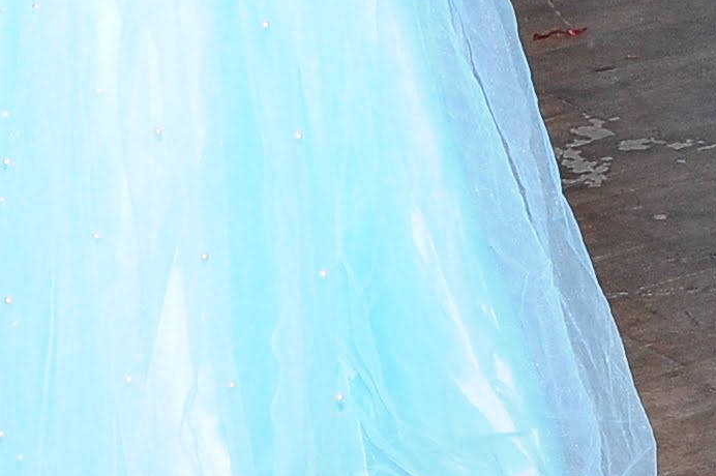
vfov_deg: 6.1
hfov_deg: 9.1
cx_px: 909
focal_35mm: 223
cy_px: -308
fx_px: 4431
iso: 400
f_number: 7.1
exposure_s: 1/125
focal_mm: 24
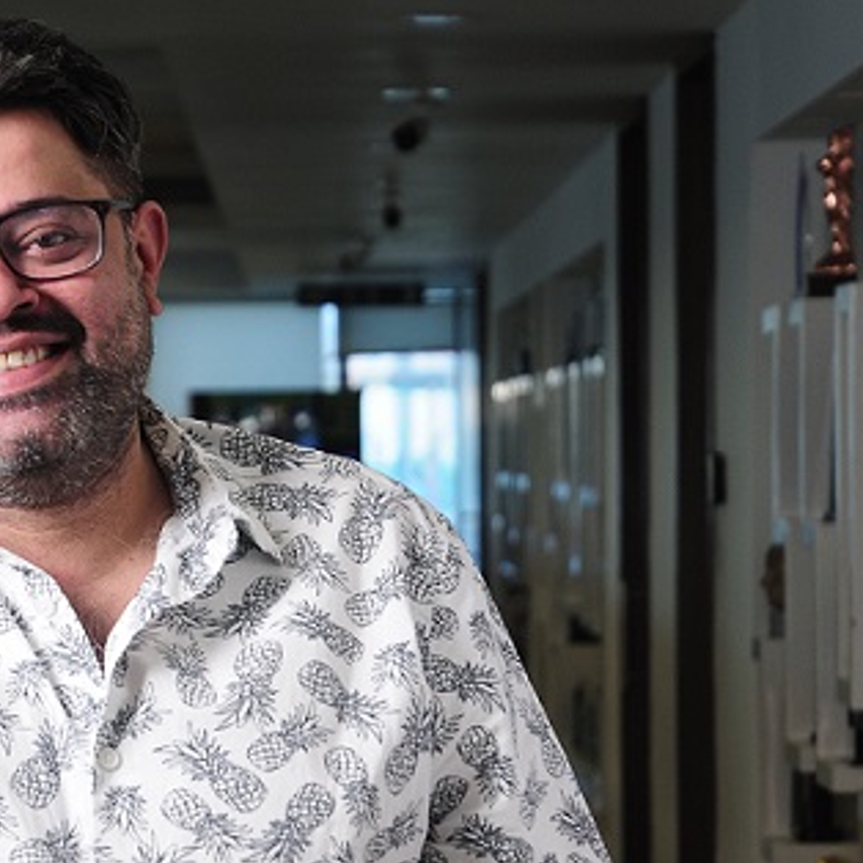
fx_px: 5782
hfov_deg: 8.5
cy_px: 672
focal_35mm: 205
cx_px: 245
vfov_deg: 8.5
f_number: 5
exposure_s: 1/60
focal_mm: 70
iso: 400
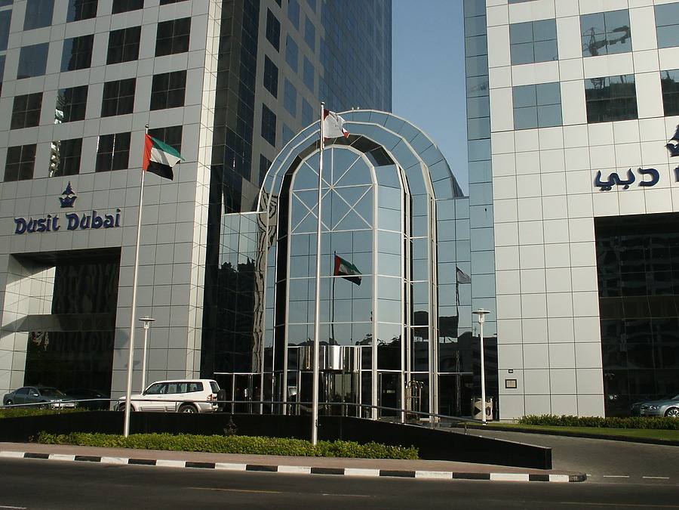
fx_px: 687
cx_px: 340
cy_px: 255
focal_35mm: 35
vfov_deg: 40.7
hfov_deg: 52.6
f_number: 6.7
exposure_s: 1/350
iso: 64
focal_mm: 7.18
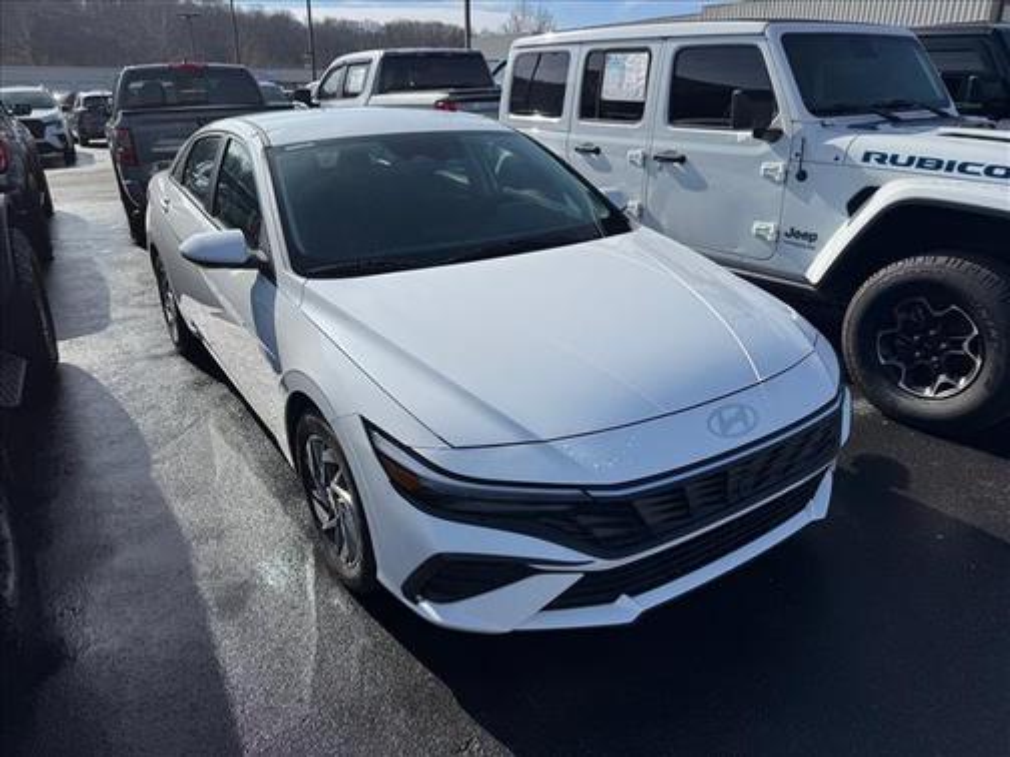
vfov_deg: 56.8
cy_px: 378
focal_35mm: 24
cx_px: 505
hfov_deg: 71.6
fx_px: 700
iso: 80
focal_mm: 6.76
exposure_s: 1/6410
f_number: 1.78
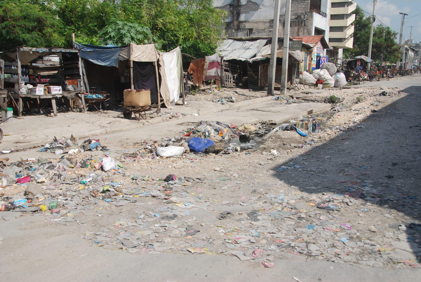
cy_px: 141
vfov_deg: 37.0
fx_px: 422
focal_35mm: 36
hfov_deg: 53.1
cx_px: 210
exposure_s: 1/500
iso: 100
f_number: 5.6
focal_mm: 24
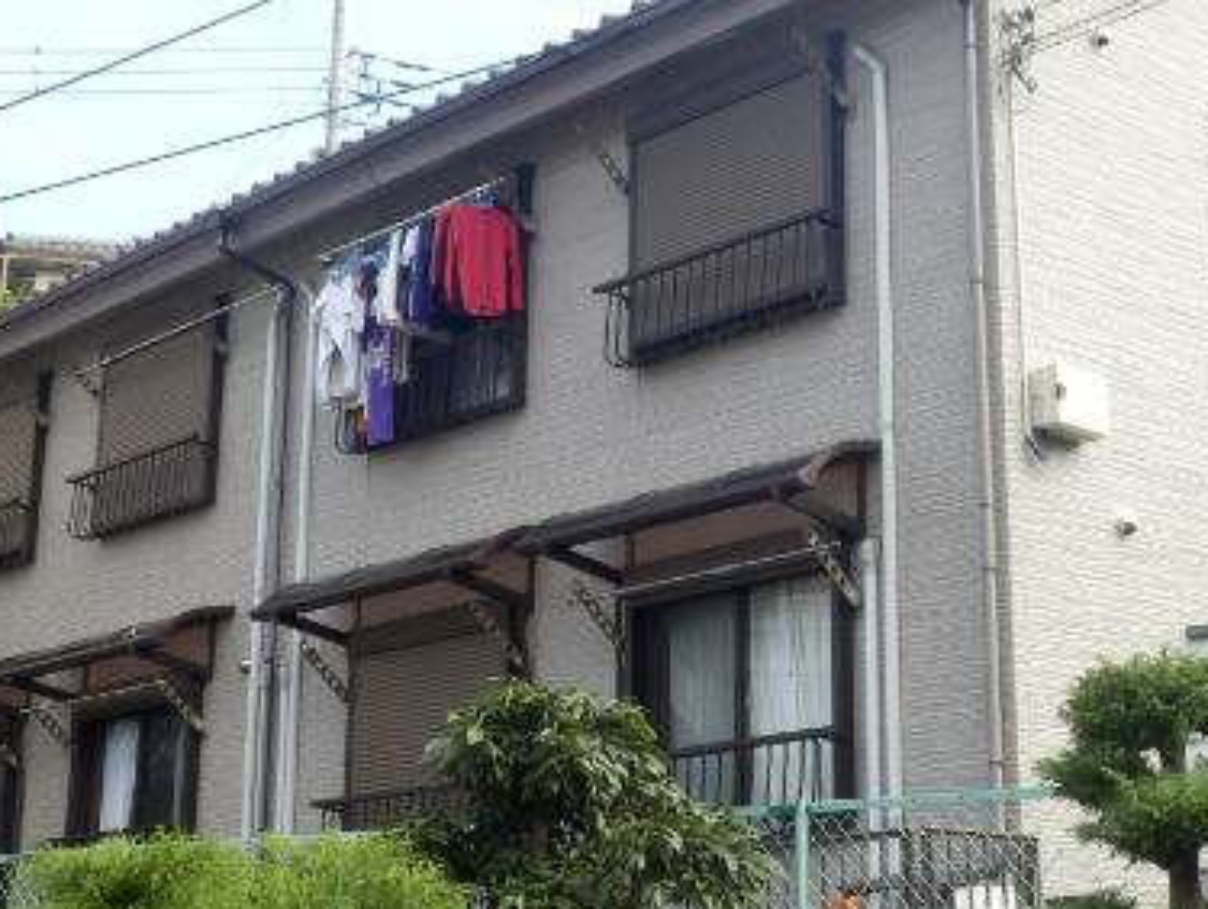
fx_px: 2620
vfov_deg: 19.6
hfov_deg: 25.9
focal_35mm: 75
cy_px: 361
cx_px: 757
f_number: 4.2
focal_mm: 7.9
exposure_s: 1/160
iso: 80
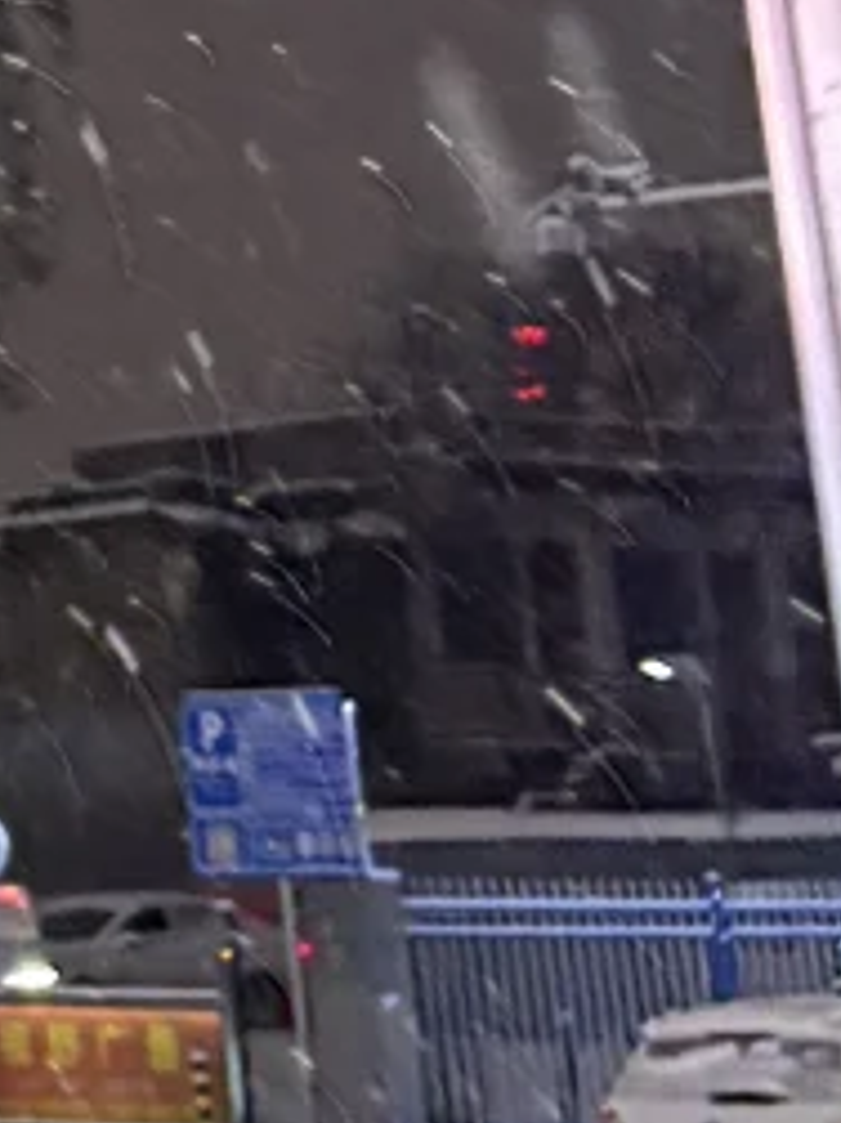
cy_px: -559
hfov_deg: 8.6
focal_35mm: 149
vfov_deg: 12.6
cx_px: -1503
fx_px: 4831
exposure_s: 1/33
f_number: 1.6
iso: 500
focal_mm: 5.96
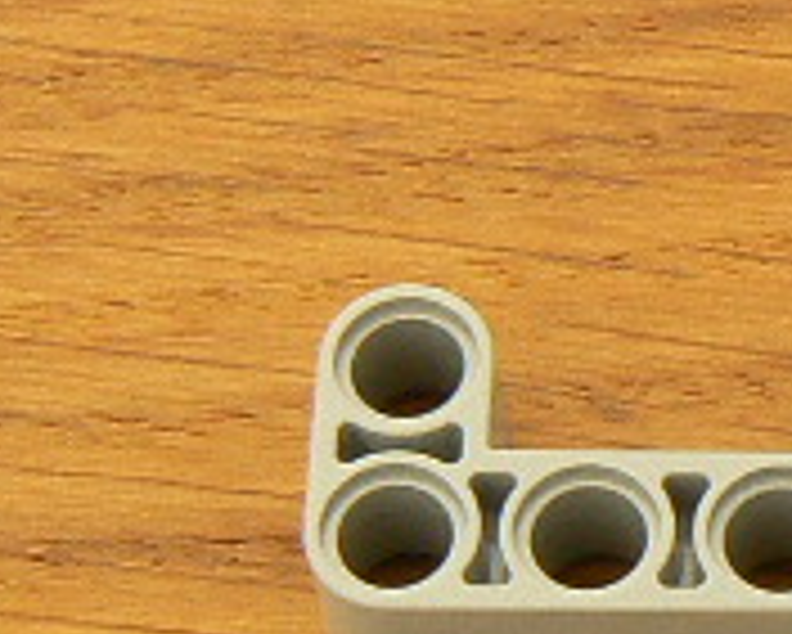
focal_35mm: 202
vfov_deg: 7.7
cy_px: 495
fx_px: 4738
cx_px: 1120
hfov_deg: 9.3
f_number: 6.3
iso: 100
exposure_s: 2
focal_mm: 7
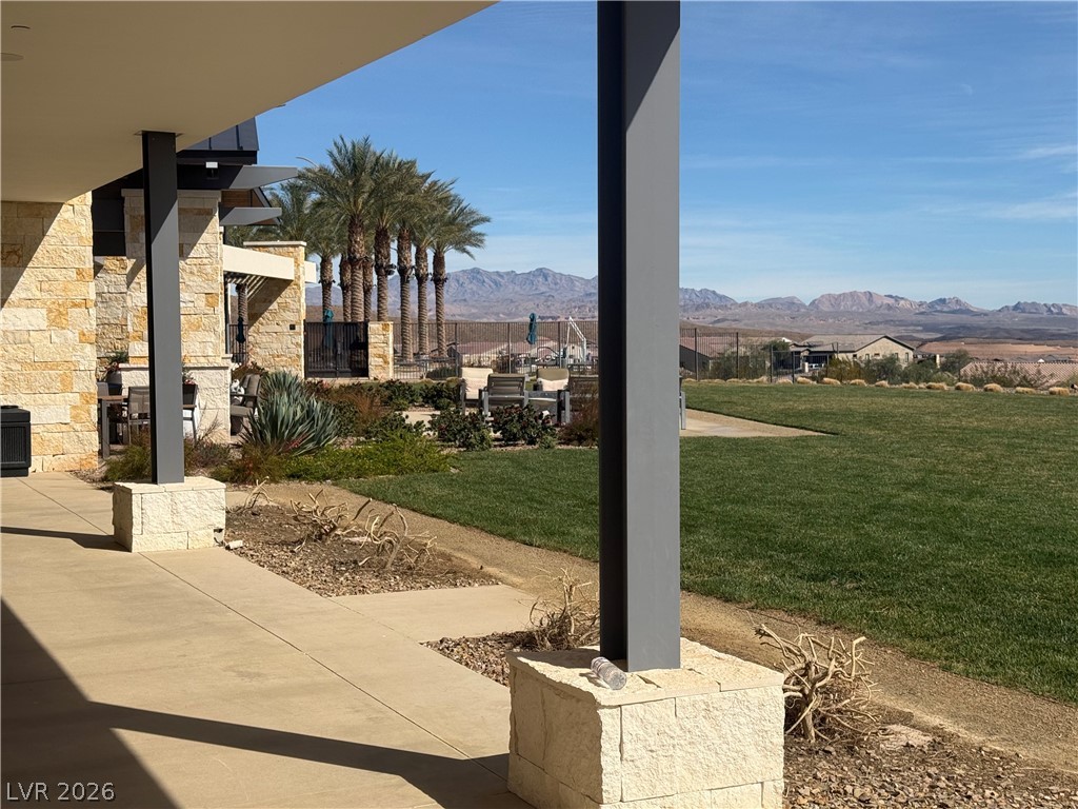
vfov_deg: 30.3
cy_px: 404
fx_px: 1495
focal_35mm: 48
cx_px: 539
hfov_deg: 39.7
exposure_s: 1/8772
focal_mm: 6.76
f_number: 1.78
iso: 64
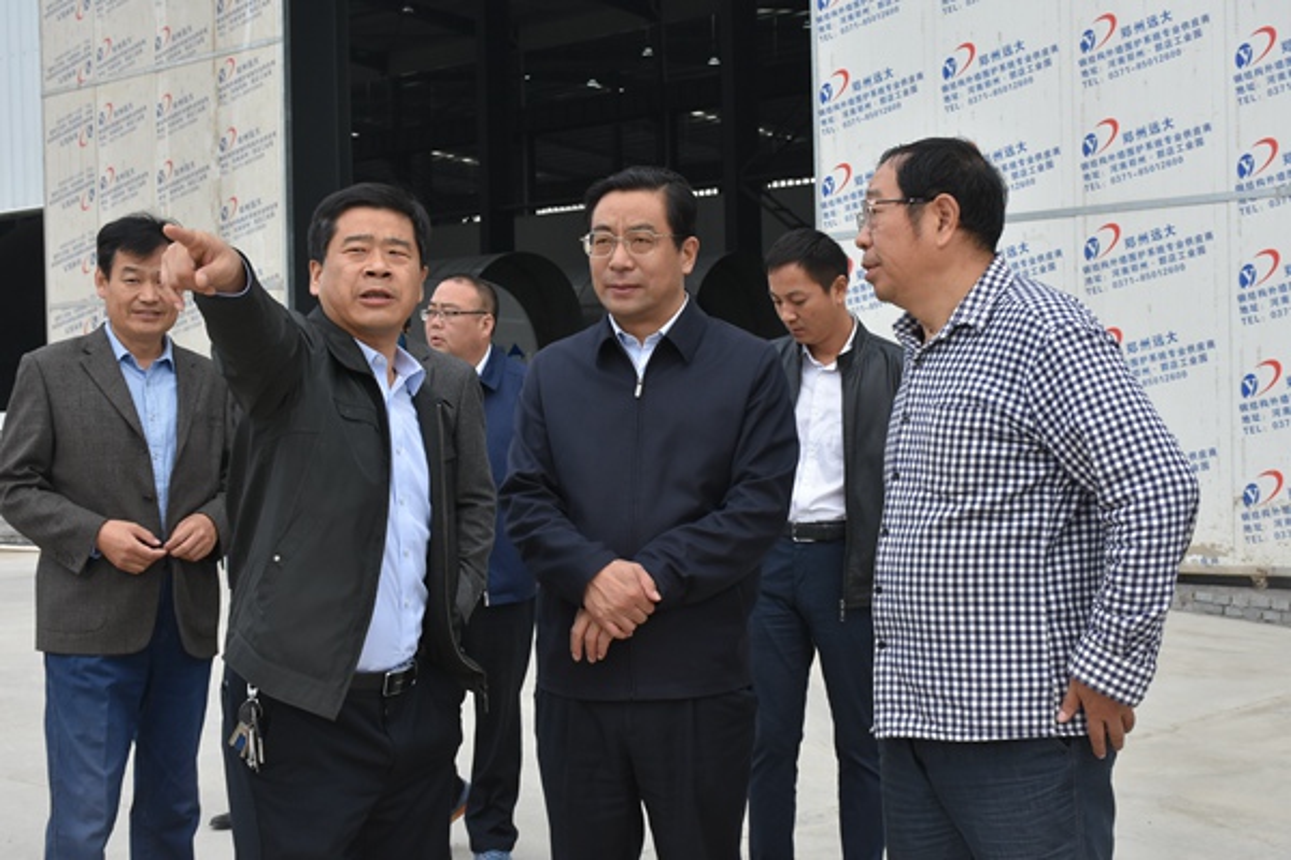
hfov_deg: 37.9
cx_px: 646
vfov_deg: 25.8
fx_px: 1883
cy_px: 430
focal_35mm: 52
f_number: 8
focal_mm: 35
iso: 800
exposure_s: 1/400
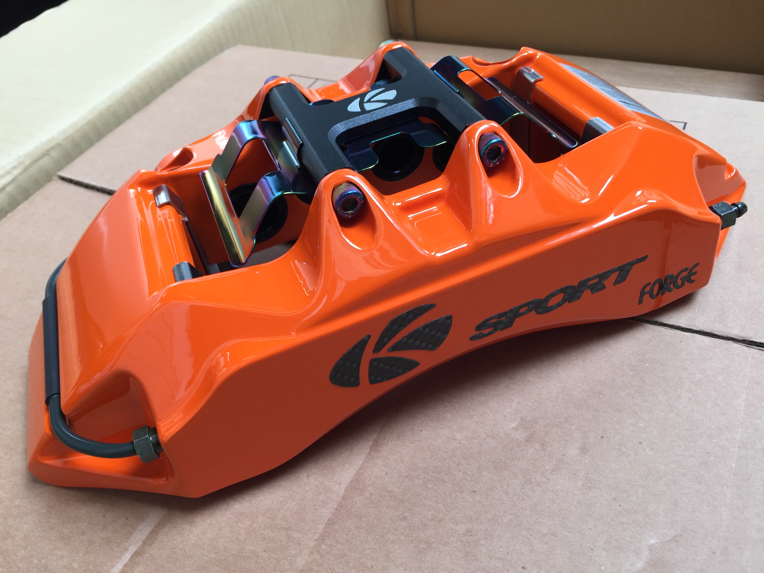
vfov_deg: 48.2
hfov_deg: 61.7
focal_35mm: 29
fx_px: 640
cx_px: 382
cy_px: 286
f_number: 2.2
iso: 32
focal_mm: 4.15
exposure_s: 1/33
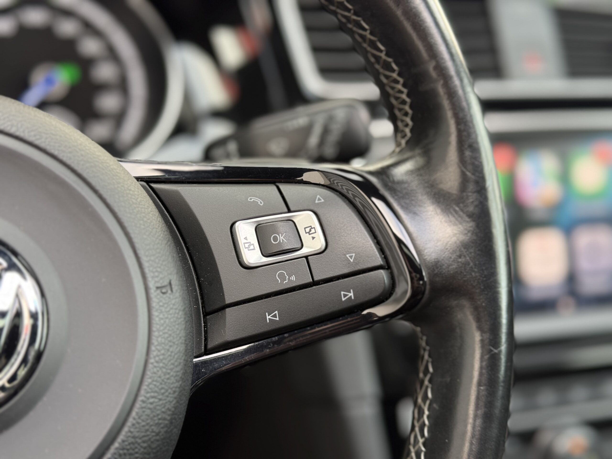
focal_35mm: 48
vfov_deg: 30.3
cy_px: 230
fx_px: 849
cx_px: 306
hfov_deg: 39.7
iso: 100
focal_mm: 6.76
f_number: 1.78
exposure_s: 1/79
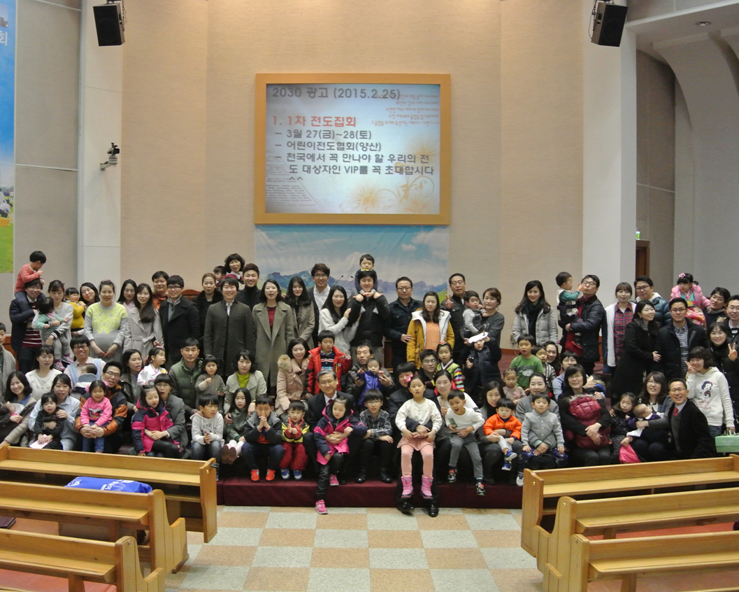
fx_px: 722
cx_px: 336
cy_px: 298
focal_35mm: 33
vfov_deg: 44.6
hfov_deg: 54.1
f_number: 3.5
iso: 1100
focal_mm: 11
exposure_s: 1/60
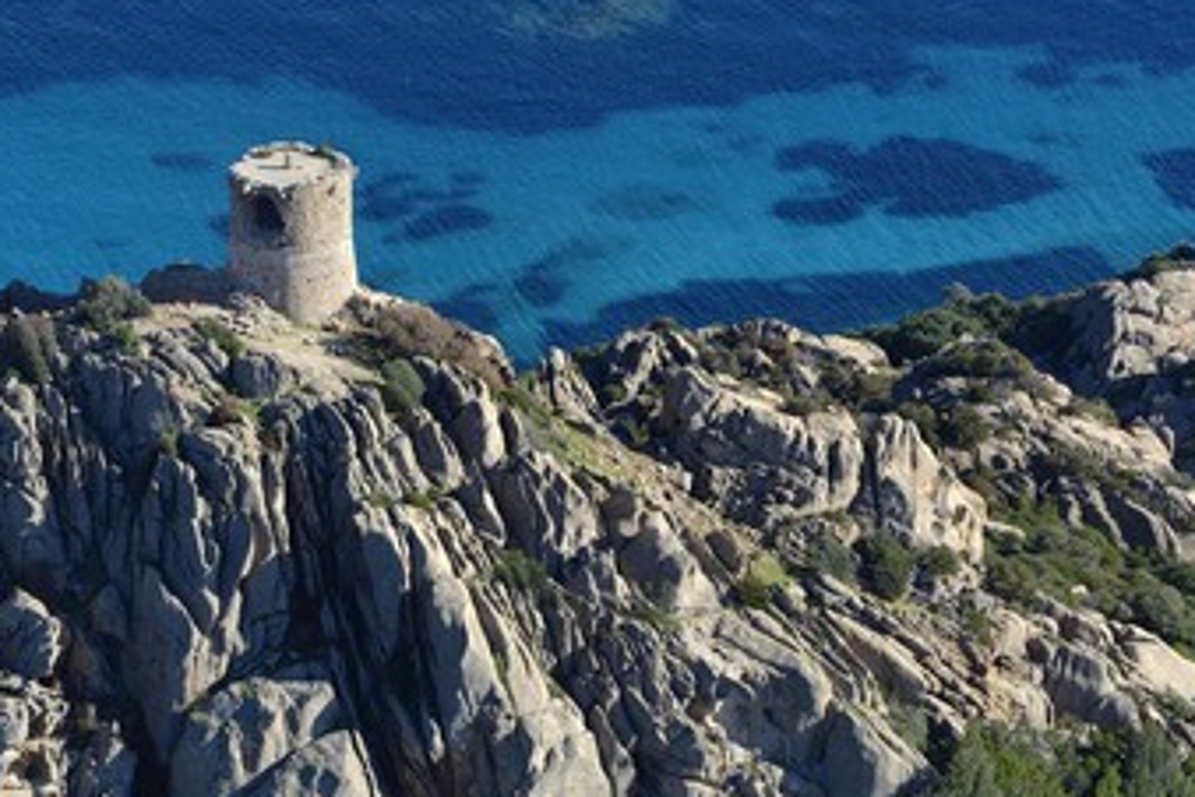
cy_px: 398
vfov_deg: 7.4
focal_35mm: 186
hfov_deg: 11.1
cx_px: 497
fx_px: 6174
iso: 400
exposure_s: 1/800
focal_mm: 150
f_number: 8
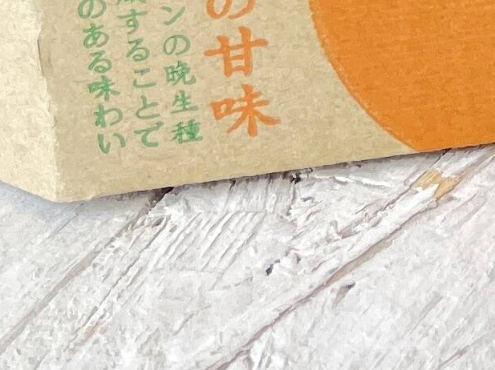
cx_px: 1300
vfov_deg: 8.1
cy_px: -517
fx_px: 2430
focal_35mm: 170
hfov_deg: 9.8
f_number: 1.6
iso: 125
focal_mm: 5.1
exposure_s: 1/112
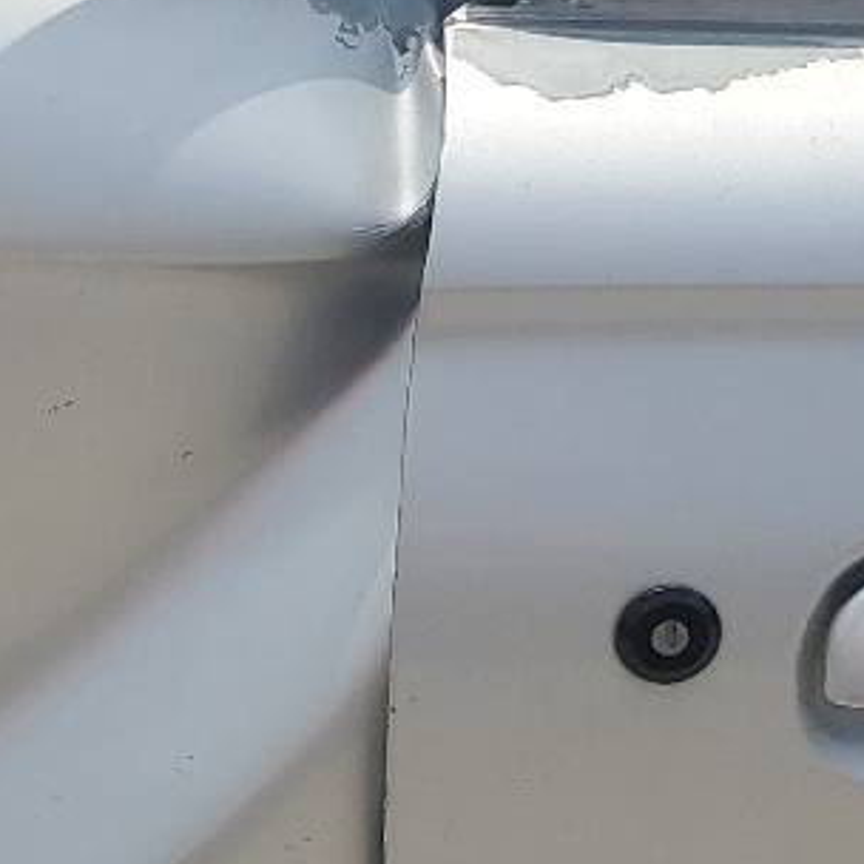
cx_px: -239
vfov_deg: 14.4
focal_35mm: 121
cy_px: 523
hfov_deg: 13.9
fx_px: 3417
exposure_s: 1/3333
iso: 50
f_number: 1.5
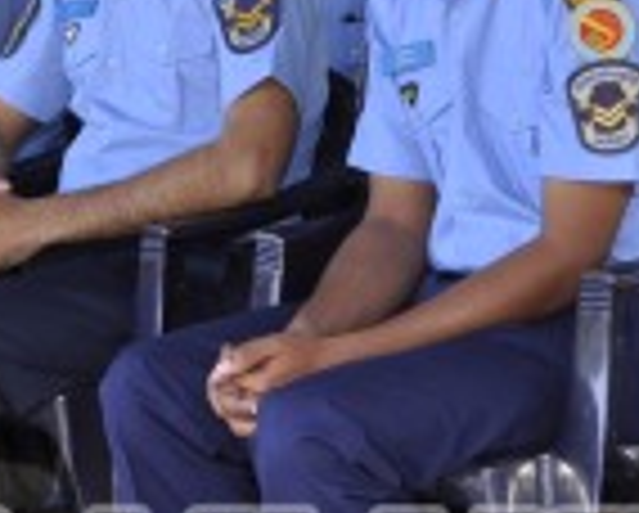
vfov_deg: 10.0
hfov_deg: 12.3
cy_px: -36
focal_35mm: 154
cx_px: -86
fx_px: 2916
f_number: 6.3
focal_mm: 26
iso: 200
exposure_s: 1/80
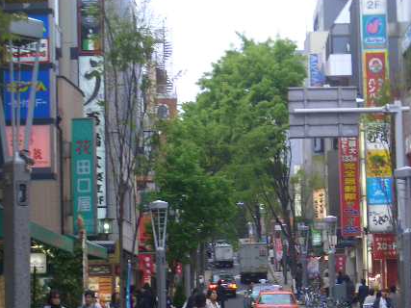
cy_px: 218
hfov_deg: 17.7
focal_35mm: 111
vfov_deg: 13.3
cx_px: 274
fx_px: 1318
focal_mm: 12.2
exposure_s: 1/80
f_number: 3.9
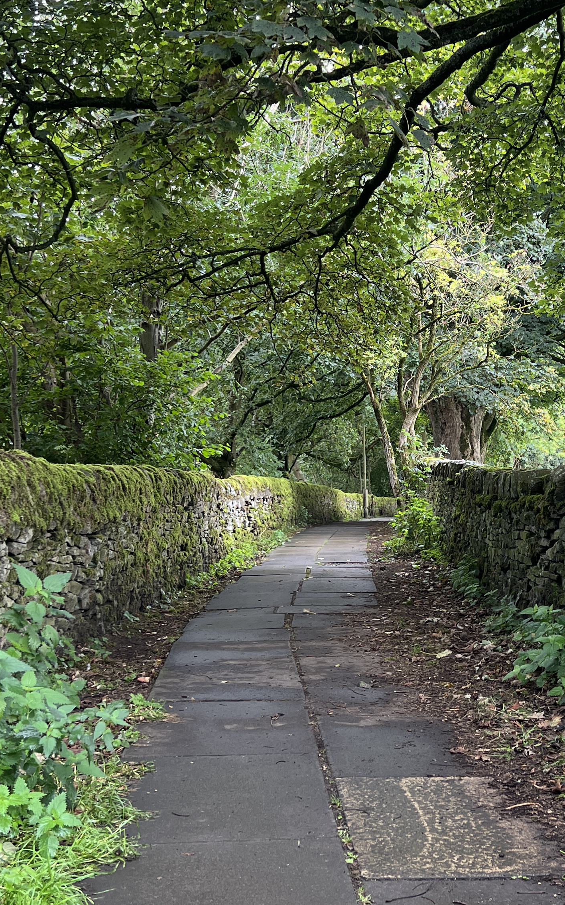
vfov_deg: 41.0
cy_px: 411
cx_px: 445
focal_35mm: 49
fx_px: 1208
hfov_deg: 25.9
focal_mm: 5.7
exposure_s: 1/171
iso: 64
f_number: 1.5
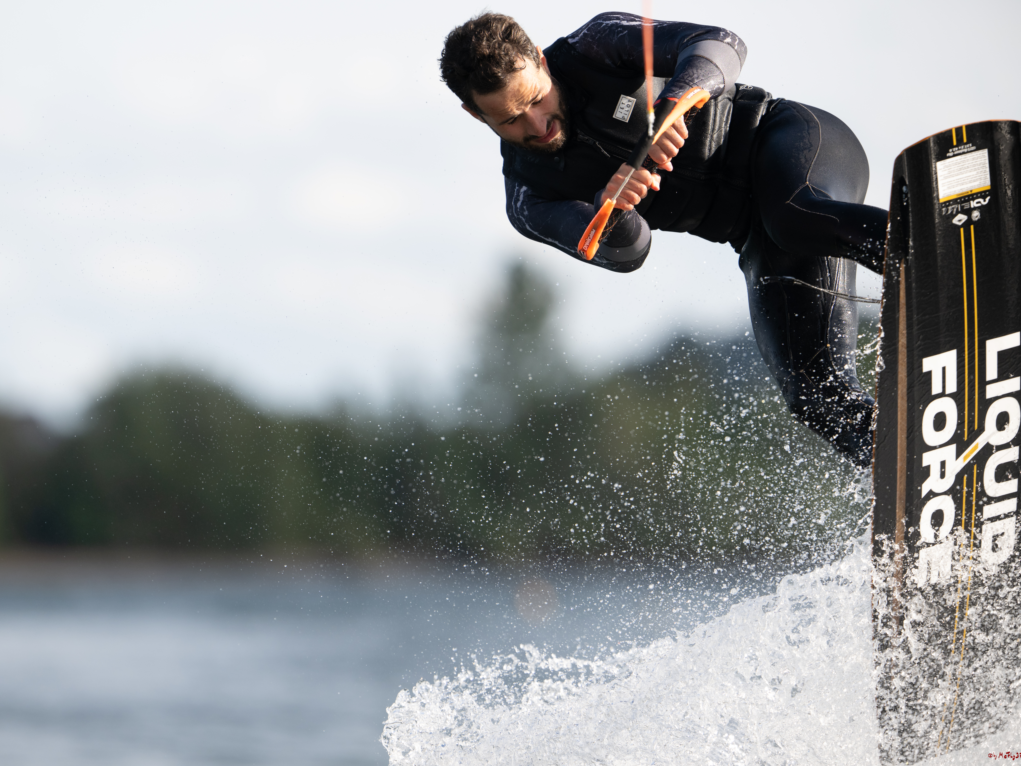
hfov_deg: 4.6
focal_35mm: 433
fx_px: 12772
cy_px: 383
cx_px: 460
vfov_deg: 3.4
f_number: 4.5
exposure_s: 1/2500
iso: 400
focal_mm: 400
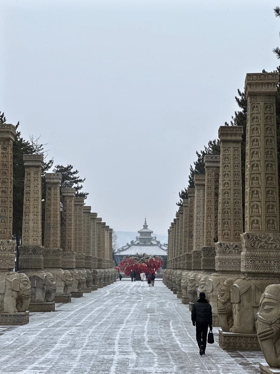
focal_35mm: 77
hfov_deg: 19.1
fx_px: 830
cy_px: 187
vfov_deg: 25.3
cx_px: 140
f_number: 2.8
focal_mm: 9
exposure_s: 1/221
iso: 25
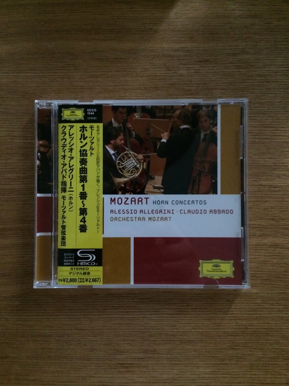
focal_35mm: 30
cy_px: 193
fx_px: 334
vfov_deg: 60.0
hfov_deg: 46.8
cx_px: 144
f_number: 2.2
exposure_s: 1/15
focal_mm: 4.12
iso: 400
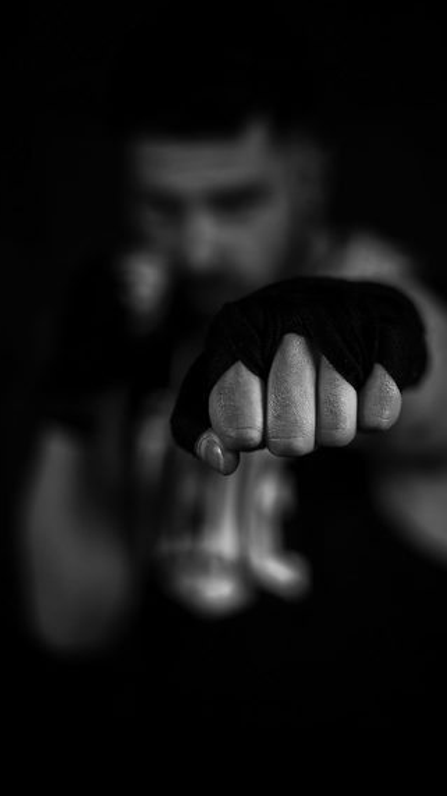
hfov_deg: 21.8
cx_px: 258
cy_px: 399
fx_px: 1159
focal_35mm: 55
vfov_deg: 37.9
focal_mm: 50
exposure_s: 1/200
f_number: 1.8
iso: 320
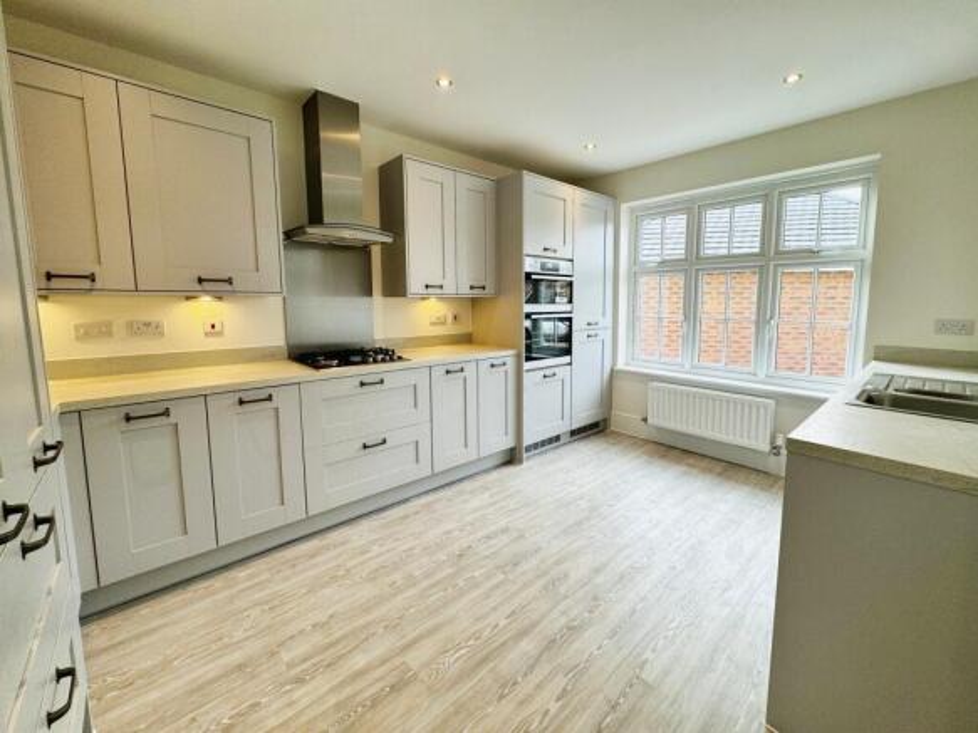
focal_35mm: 14
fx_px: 395
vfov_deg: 85.7
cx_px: 489
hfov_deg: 102.1
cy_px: 366
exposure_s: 1/100
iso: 64
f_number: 2.2
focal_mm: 2.22
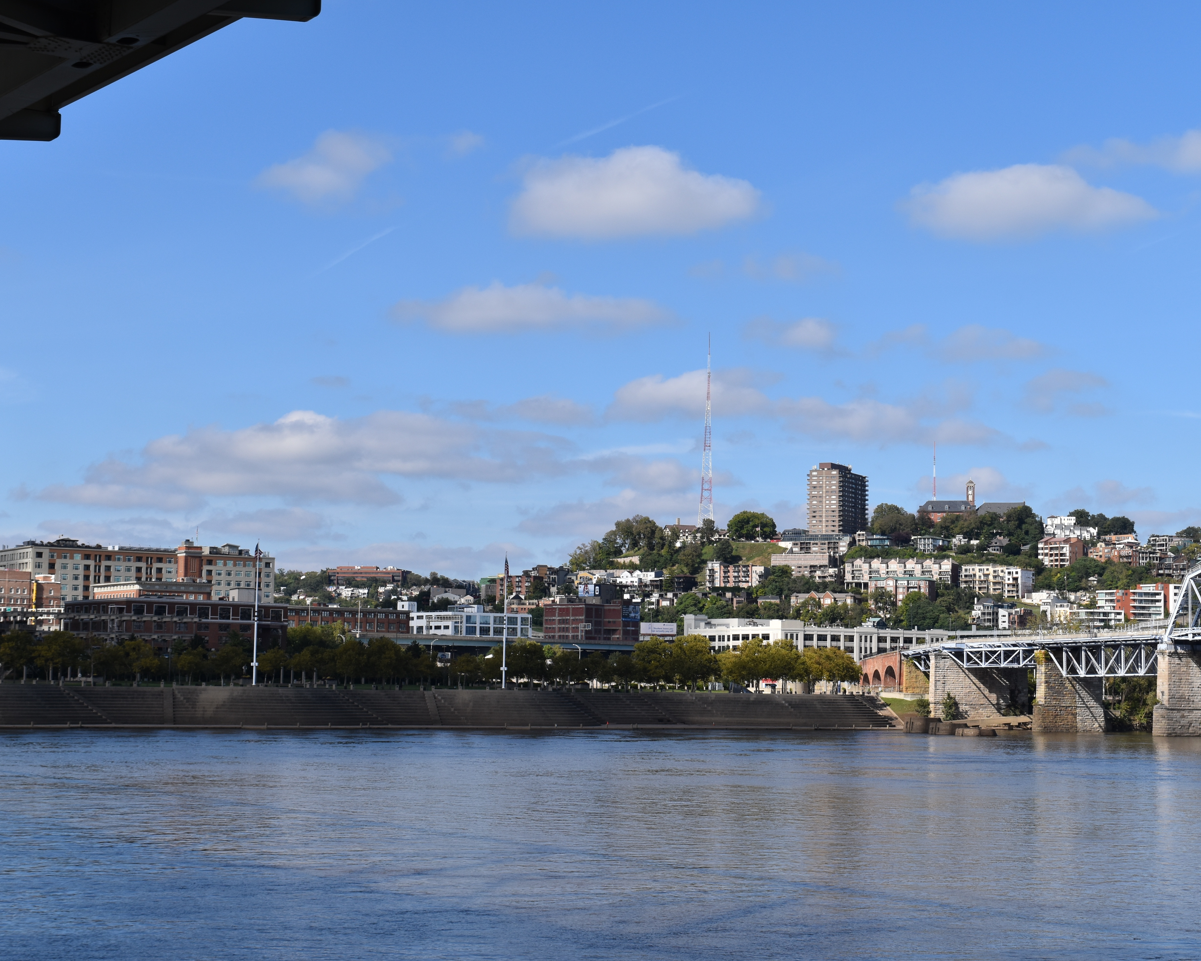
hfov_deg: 29.1
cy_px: 480
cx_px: 653
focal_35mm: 65
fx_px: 2310
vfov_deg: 23.5
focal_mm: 38
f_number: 11
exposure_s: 1/500
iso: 200
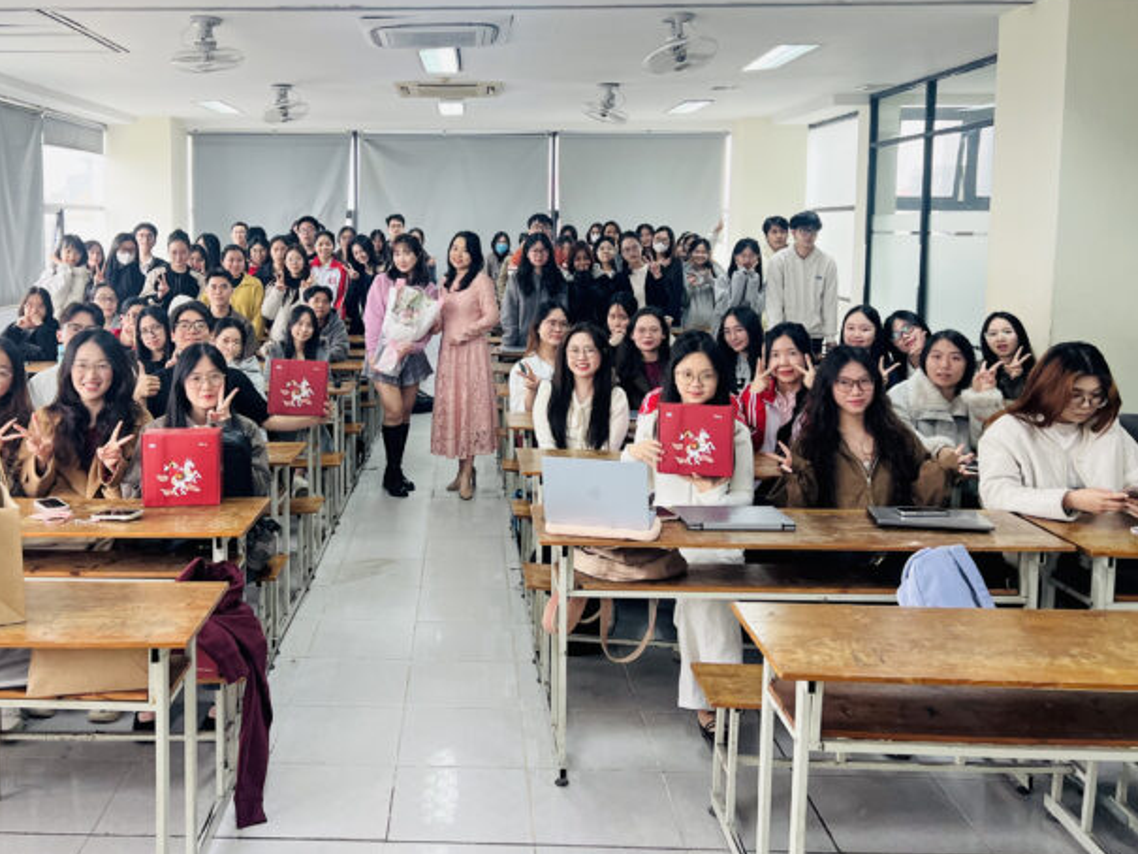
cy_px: 320
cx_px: 431
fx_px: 1085
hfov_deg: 54.7
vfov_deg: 42.6
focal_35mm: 33
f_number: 1.5
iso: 125
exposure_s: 1/120
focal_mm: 5.7
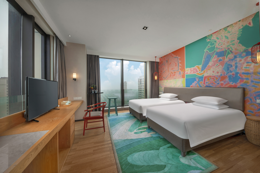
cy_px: 86
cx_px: 130
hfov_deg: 112.6
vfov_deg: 90.0
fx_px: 87
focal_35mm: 12
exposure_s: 1/125
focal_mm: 12
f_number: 10
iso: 200
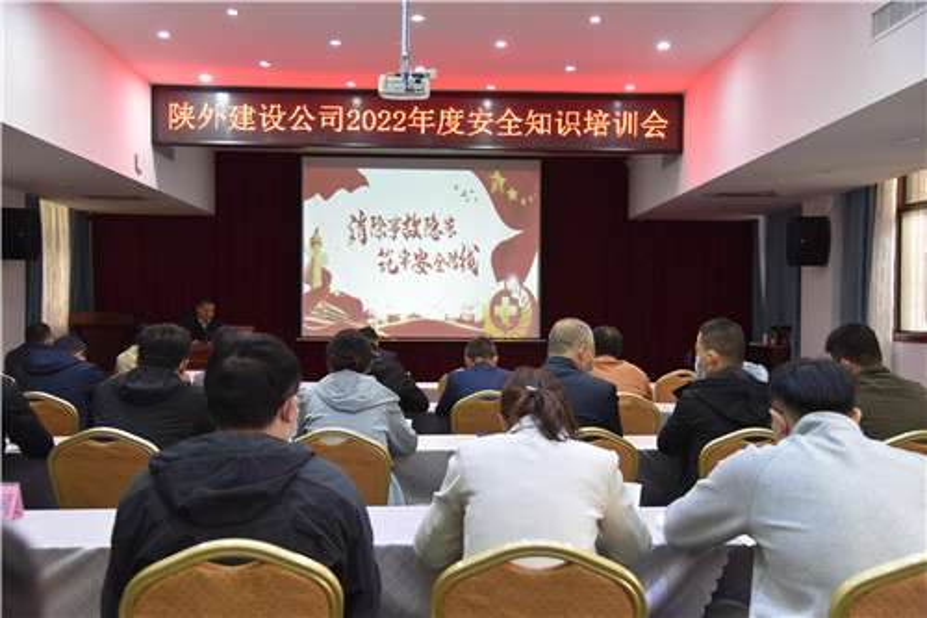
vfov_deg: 35.0
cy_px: 309
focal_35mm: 38
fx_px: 978
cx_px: 464
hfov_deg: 50.7
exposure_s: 1/60
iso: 1400
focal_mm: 38
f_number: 4
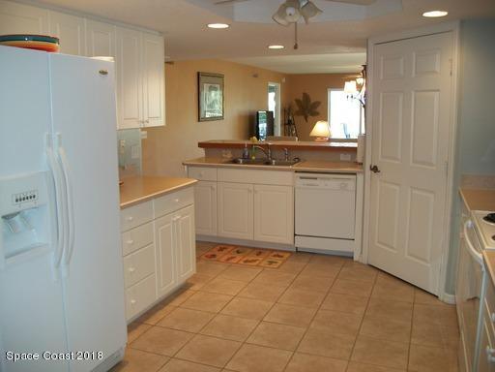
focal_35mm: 32
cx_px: 248
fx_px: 458
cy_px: 186
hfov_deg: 56.8
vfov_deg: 44.2
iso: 80
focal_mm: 5.7
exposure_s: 1/30
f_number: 2.9
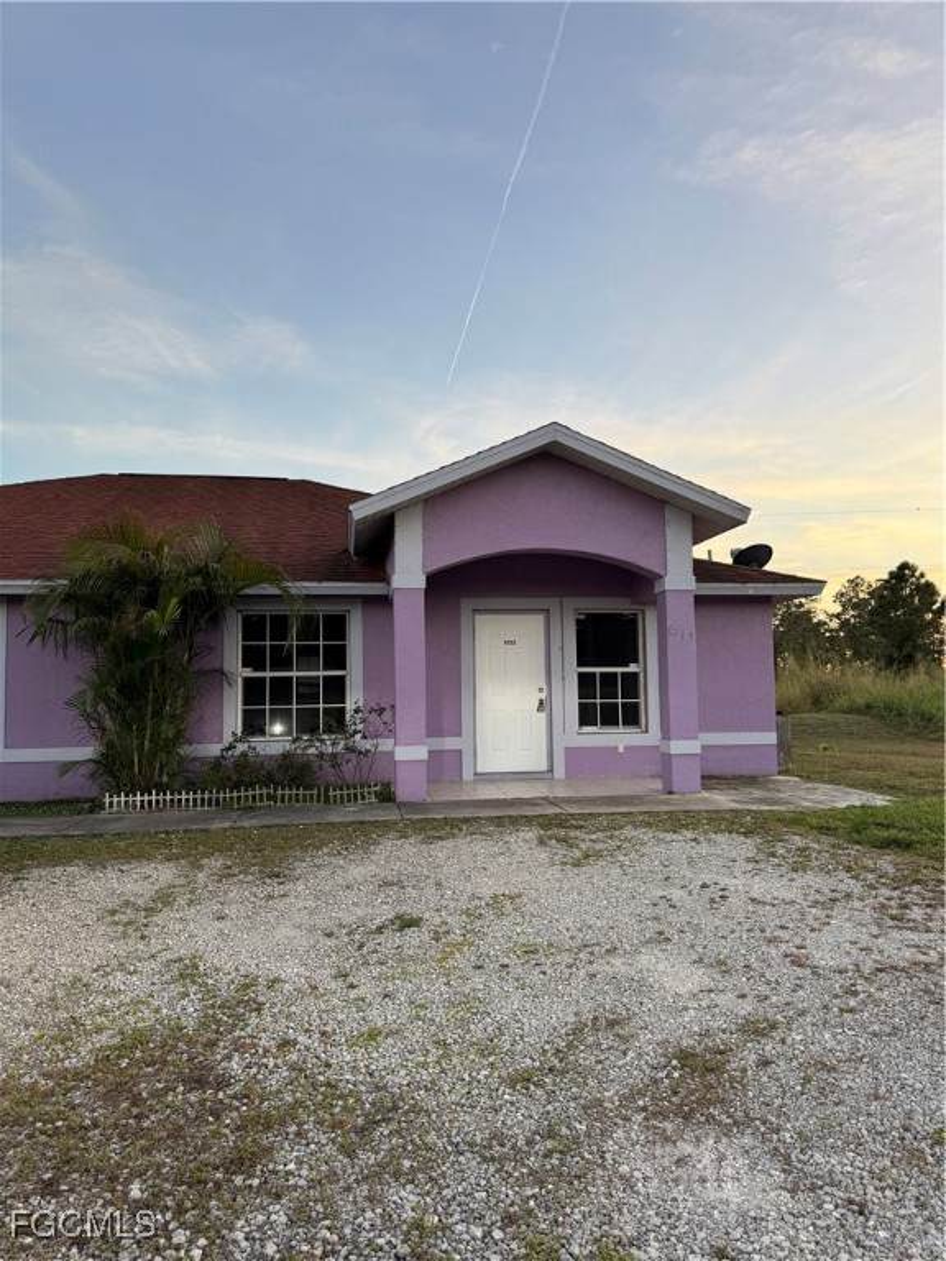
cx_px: 473
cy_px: 630
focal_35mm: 24
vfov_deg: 71.6
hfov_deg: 56.8
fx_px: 875
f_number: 1.78
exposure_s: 1/258
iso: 64
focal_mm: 6.76
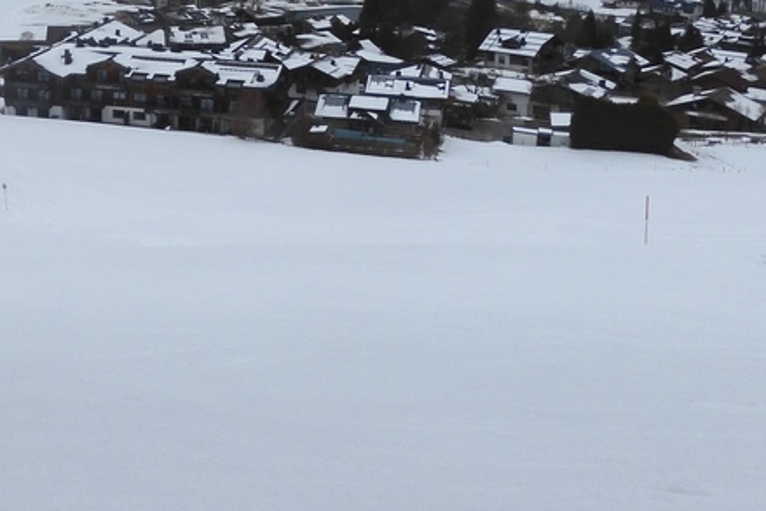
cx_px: 126
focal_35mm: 54
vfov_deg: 23.4
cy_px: -63
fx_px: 1149
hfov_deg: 35.4
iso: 100
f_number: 3.4
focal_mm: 4.3
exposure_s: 1/1250
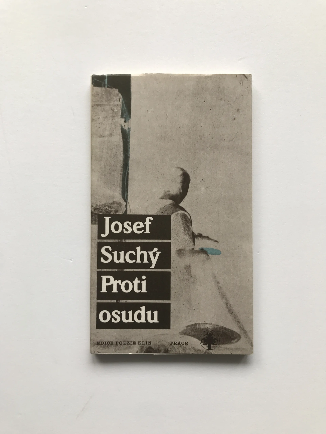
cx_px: 163
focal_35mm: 28
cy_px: 217
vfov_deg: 63.4
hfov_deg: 49.7
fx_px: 352
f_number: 1.8
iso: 25
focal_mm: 3.99
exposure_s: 1/50
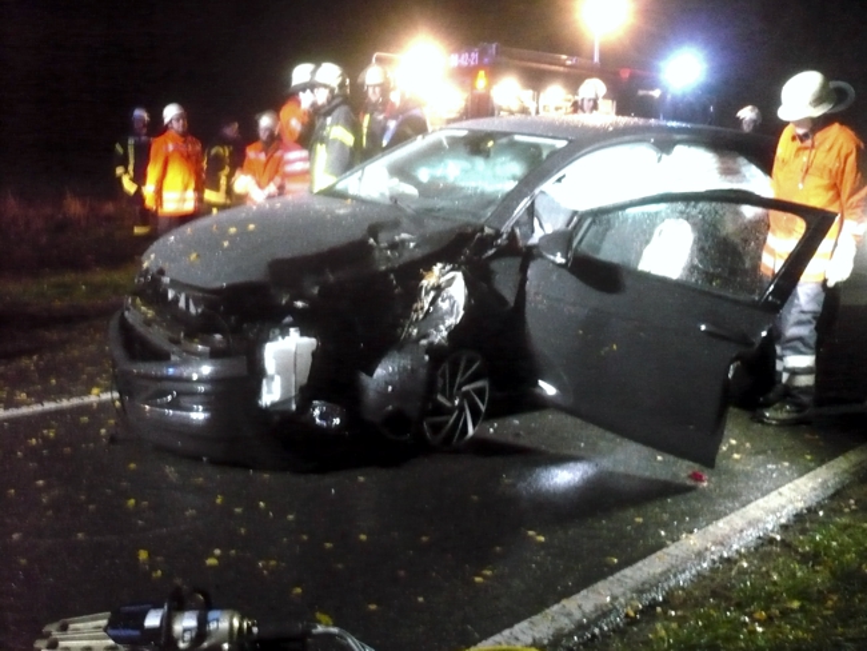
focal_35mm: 35
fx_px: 877
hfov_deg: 52.6
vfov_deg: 40.7
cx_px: 434
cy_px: 326
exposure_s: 1/15
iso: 800
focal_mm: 5.8
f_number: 2.8
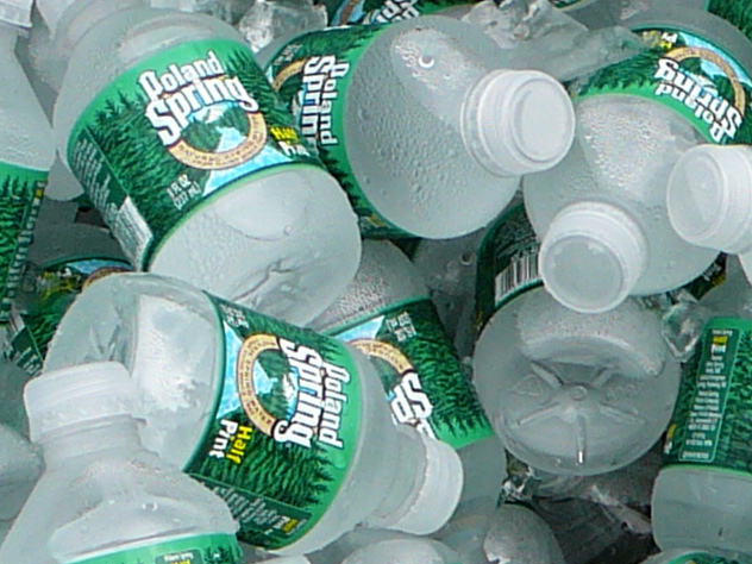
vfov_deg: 8.6
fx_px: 3606
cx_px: 838
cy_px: 1057
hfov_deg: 11.7
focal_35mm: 166
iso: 80
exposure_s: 1/800
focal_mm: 6.1
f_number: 3.1
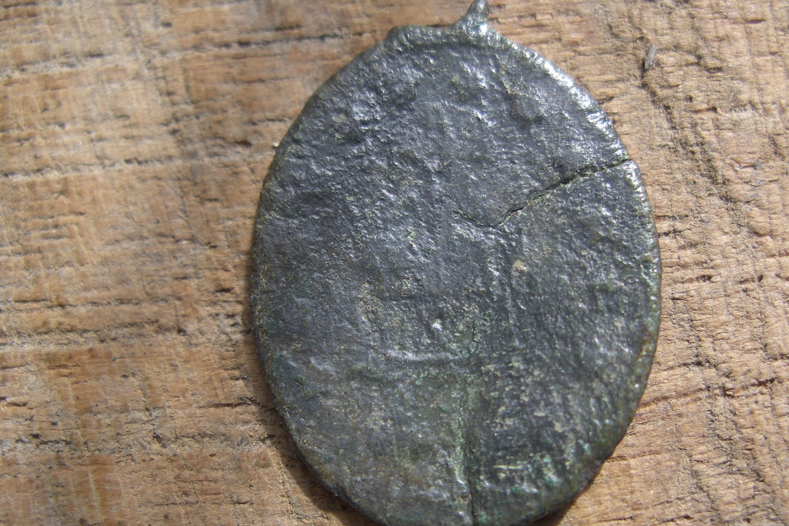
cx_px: 409
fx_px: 898
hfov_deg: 47.4
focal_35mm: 41
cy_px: 290
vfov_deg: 32.6
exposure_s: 1/160
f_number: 3
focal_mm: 7.8
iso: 80
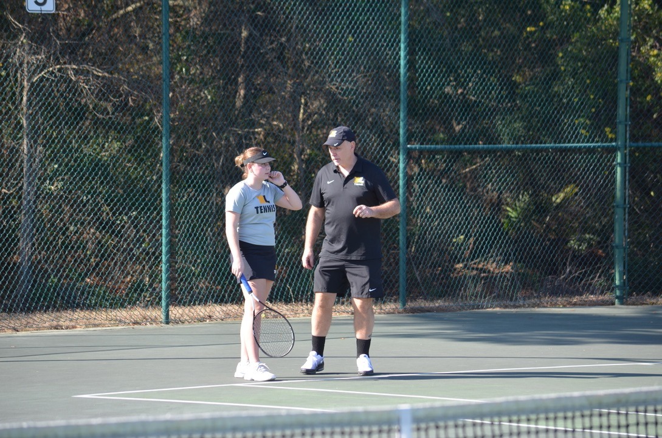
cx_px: 331
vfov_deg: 5.5
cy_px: 219
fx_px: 4541
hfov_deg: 8.3
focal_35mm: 248
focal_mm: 165
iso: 280
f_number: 5.6
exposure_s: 1/500
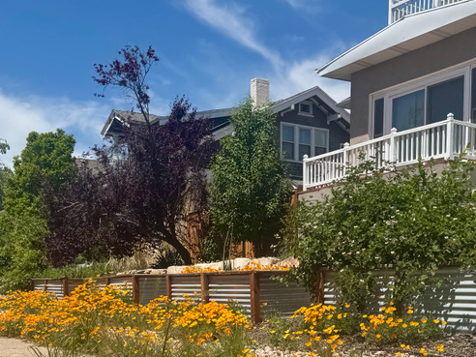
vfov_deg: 27.7
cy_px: 344
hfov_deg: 38.2
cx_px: 261
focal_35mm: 50
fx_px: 688
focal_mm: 6.76
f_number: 1.78
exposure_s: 1/7937
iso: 80
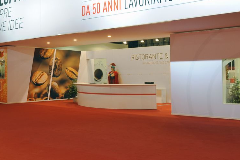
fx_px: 327
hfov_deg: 39.3
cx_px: 179
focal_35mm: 49
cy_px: 24
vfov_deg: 26.8
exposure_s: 1/15
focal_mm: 19
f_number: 11
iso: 400
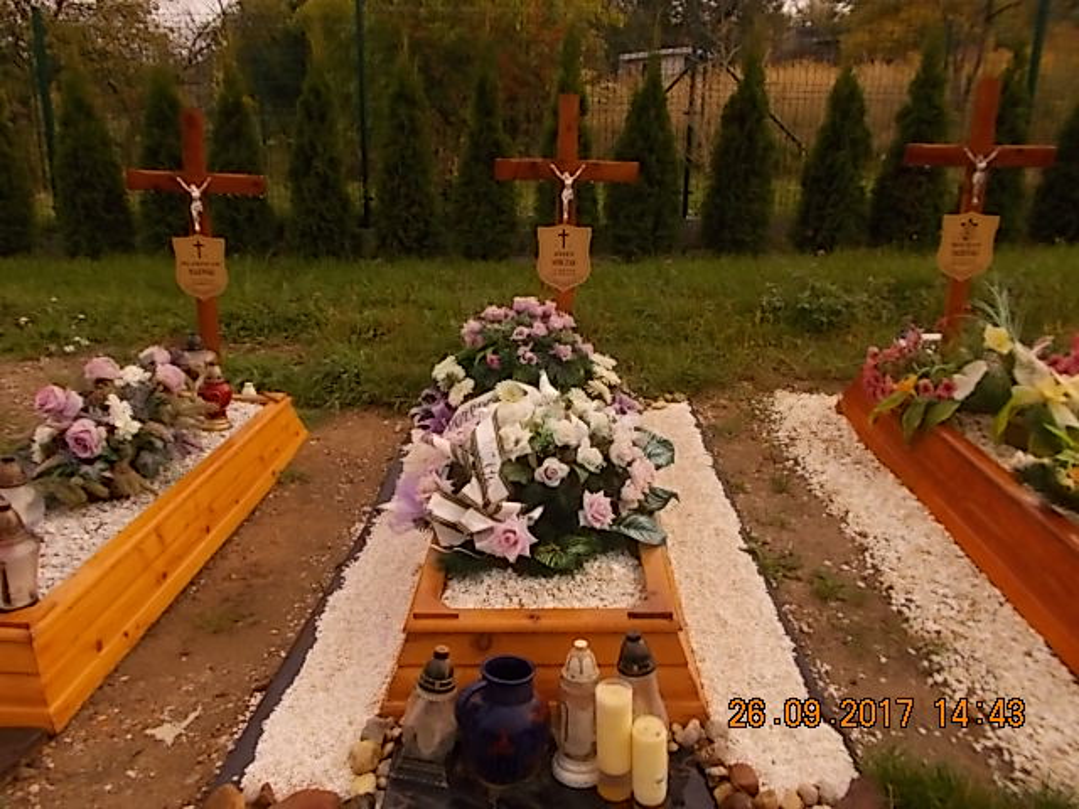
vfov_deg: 53.1
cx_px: 540
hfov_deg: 67.3
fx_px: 810
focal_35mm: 26
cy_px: 404
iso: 80
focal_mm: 4.6
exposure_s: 1/320
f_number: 3.2
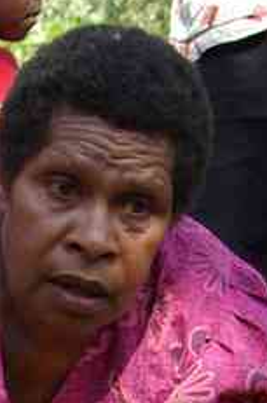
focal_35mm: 253
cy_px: 724
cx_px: 19
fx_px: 2826
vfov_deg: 7.9
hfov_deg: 5.4
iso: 100
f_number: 5.6
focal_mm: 38.8
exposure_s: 1/90
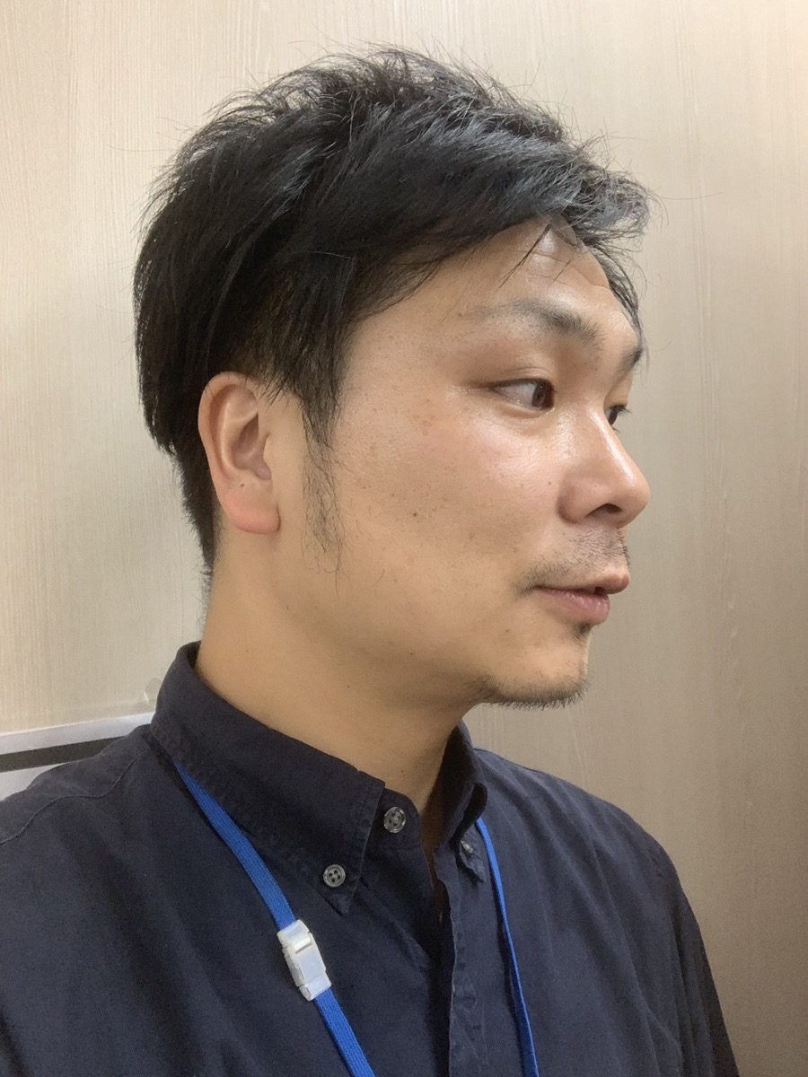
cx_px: 404
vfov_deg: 56.8
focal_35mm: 32
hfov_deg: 44.2
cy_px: 538
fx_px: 996
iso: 200
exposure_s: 1/60
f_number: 2.2
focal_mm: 2.87
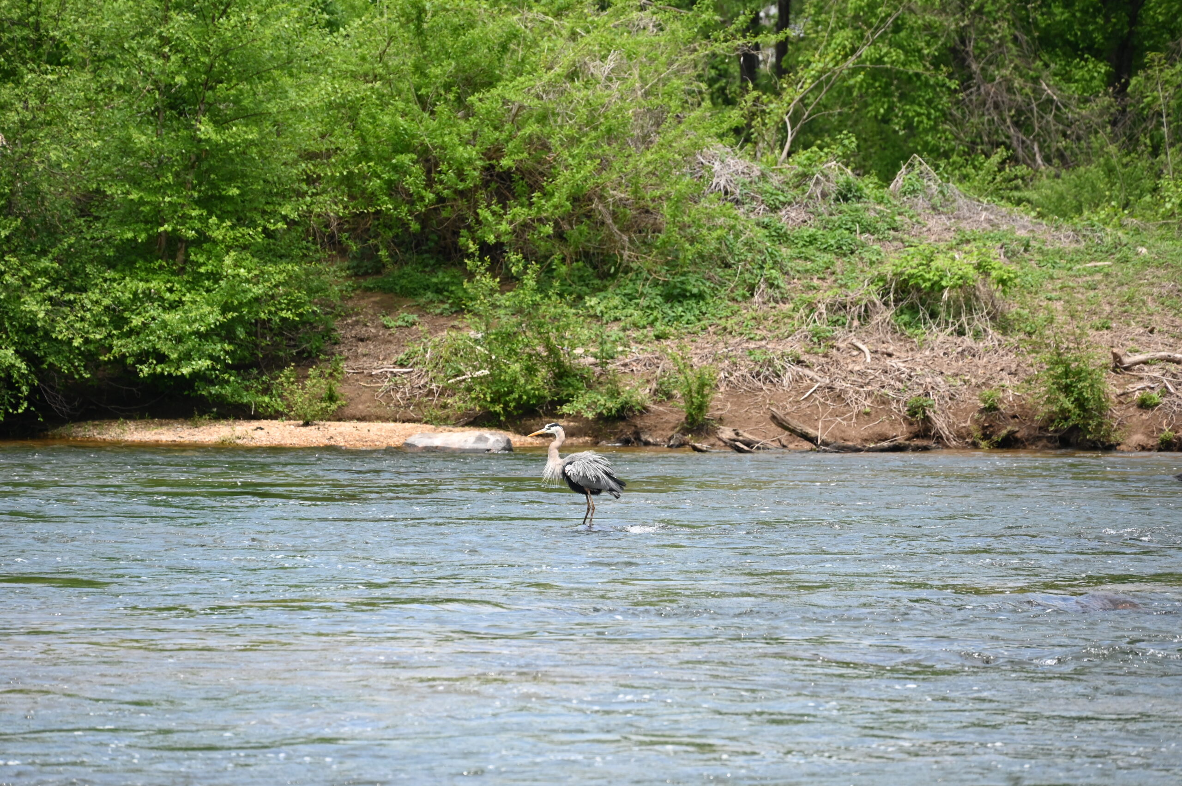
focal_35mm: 200
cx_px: 591
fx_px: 6562
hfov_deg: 10.3
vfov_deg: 6.9
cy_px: 393
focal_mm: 200
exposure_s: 1/5000
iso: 2000
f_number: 6.3
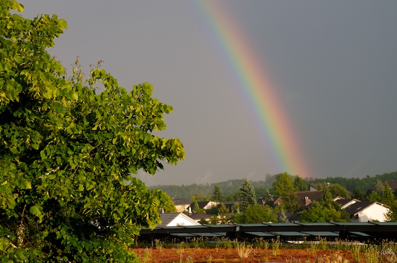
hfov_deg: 20.6
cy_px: 132
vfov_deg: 13.8
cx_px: 198
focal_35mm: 99
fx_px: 1090
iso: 200
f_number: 8
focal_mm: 66
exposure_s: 1/250
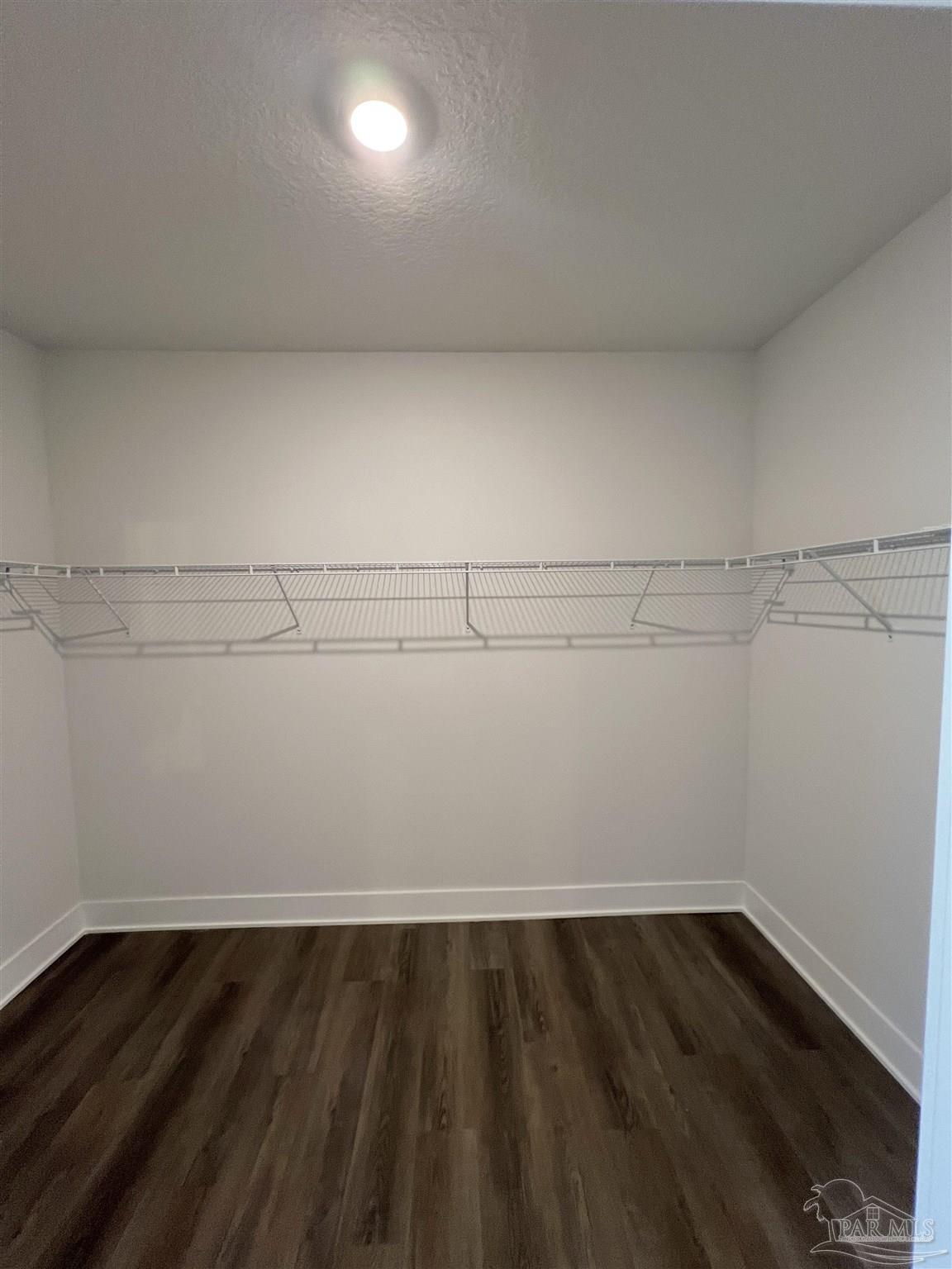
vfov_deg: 106.2
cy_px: 634
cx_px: 476
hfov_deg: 89.9
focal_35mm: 13
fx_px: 477
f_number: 1.8
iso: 200
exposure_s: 1/60
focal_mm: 1.57
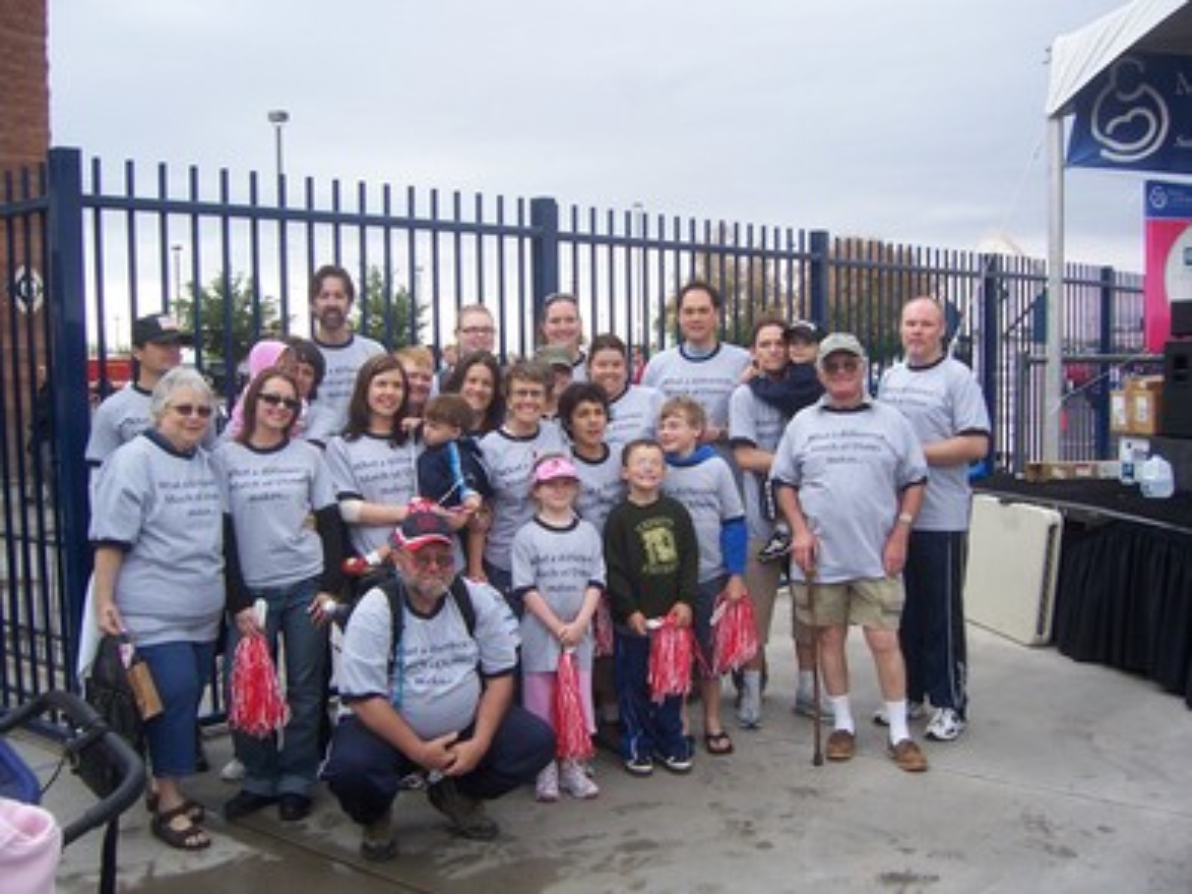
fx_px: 1239
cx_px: 596
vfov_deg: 39.6
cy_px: 447
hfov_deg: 51.4
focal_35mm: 36
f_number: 3
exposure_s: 1/125
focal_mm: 6
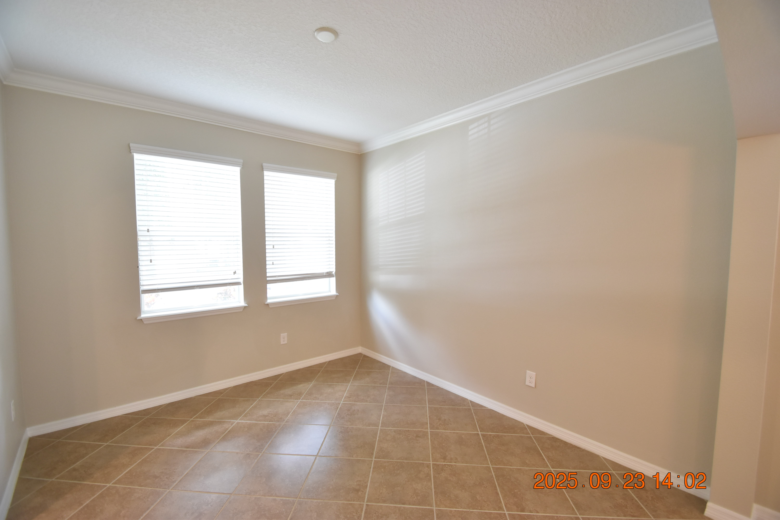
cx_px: 390
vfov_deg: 77.3
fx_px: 325
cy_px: 260
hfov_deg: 100.4
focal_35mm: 15
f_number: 3.5
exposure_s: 1/30
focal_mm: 10
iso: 800
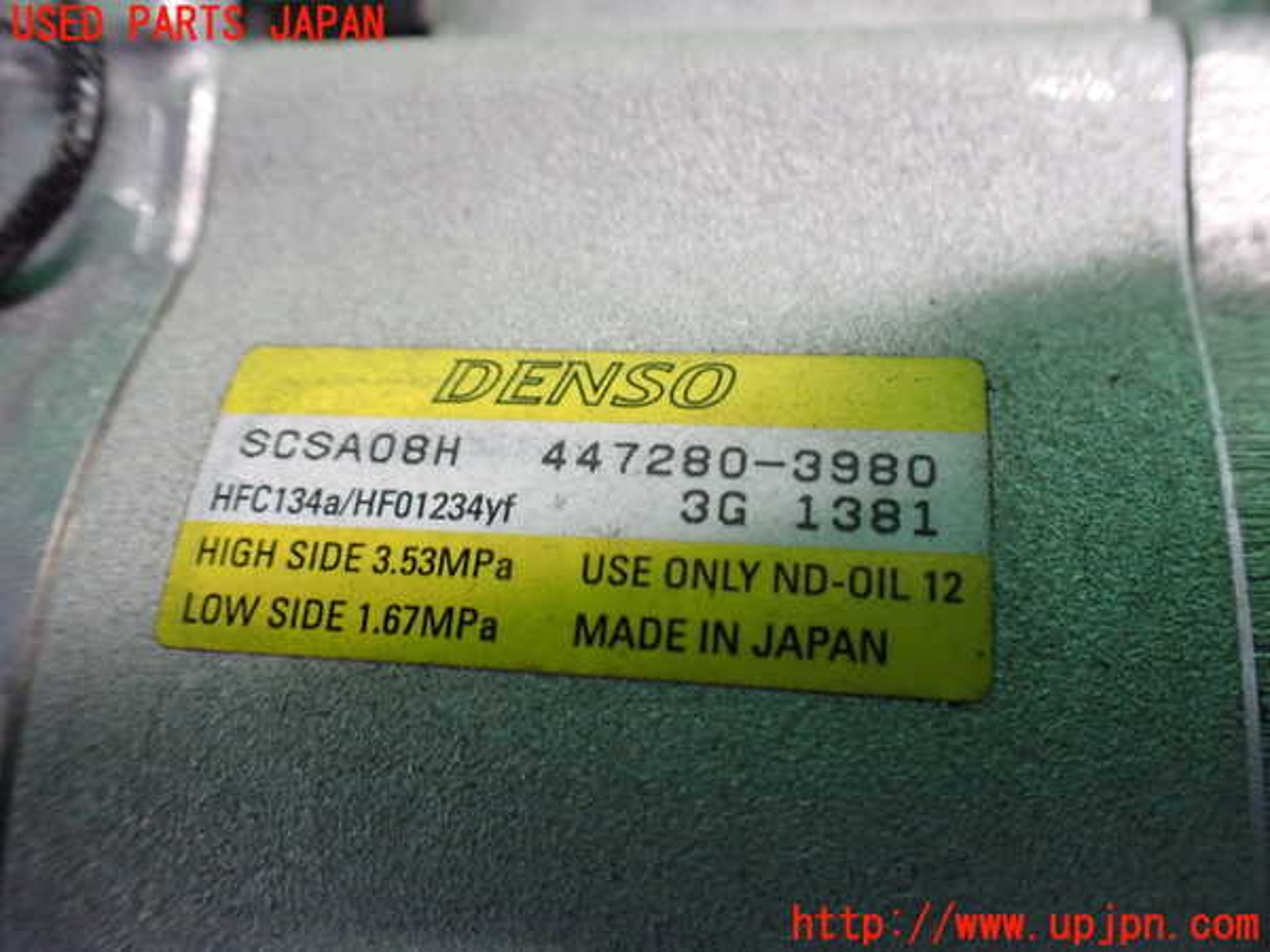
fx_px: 1101
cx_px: 635
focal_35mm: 30
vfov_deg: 46.8
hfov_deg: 60.0
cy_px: 476
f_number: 2.3
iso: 800
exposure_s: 1/80
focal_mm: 5.4
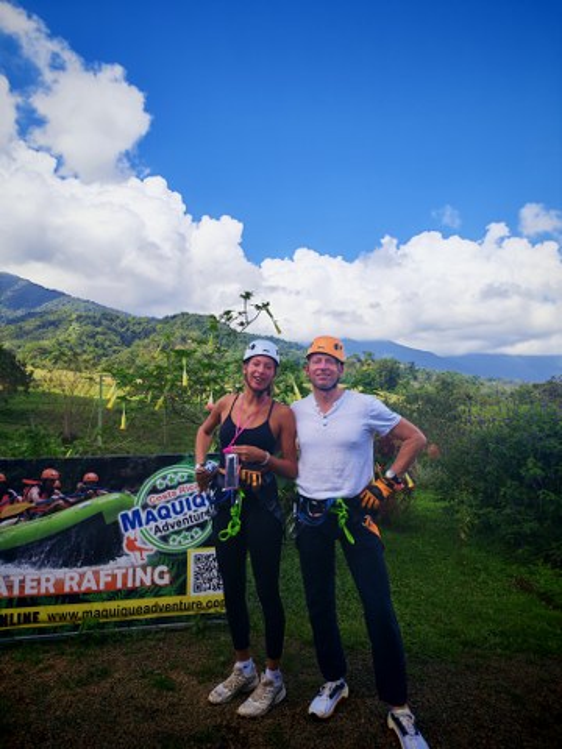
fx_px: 520
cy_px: 374
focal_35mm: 24
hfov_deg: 56.8
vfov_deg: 71.6
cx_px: 281
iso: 50
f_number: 1.9
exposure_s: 1/870
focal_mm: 6.12
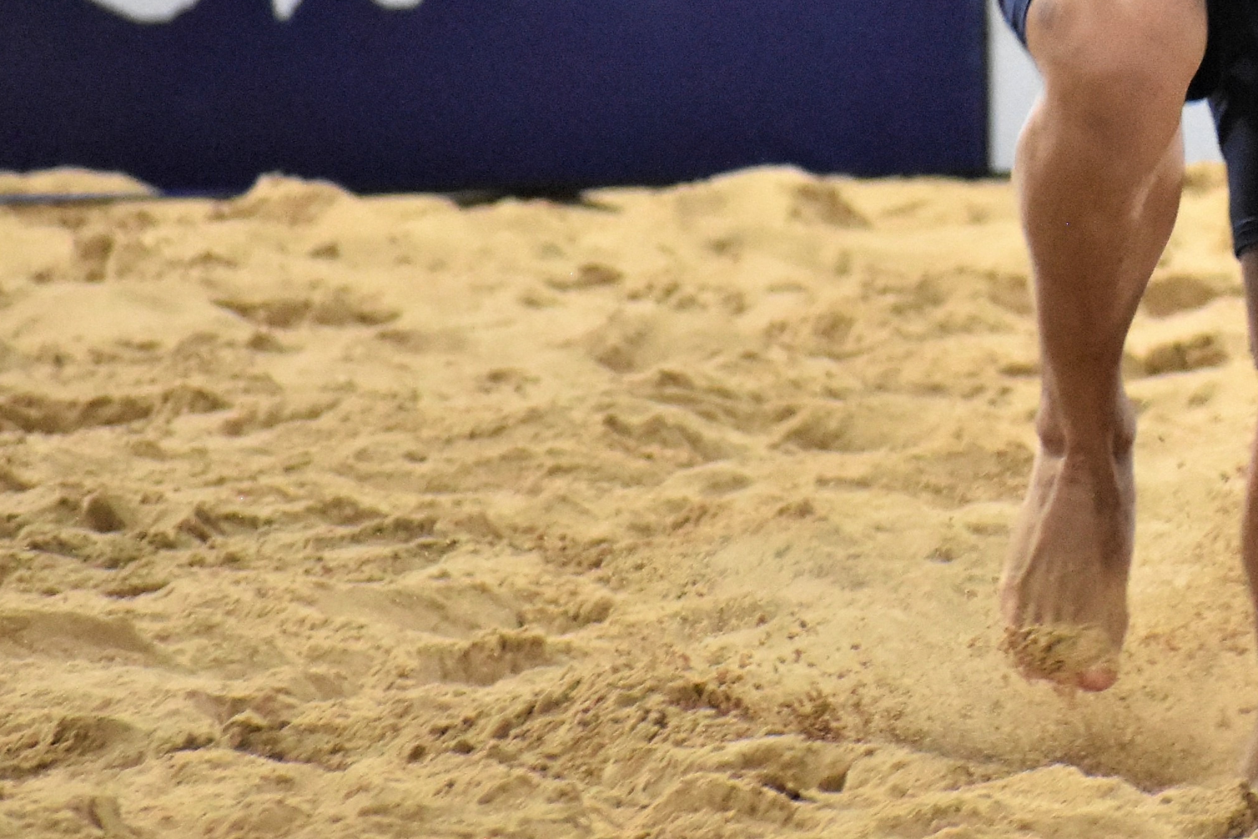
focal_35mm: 928
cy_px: -306
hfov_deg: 2.2
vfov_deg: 1.5
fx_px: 32426
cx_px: 1483
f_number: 5.6
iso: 4000
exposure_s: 1/640
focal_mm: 220
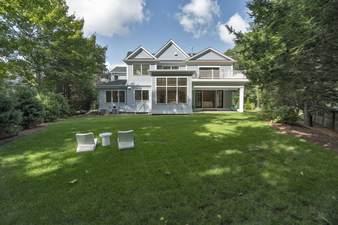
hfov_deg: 96.7
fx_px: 150
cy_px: 112
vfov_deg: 73.7
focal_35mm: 16
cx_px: 169
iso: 320
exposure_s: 1/40
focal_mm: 16
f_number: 11
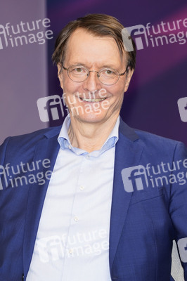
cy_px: 140
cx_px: 94
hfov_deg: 13.8
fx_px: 773
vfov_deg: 20.6
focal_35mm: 99
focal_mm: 99
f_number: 5.6
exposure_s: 1/160
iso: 2000
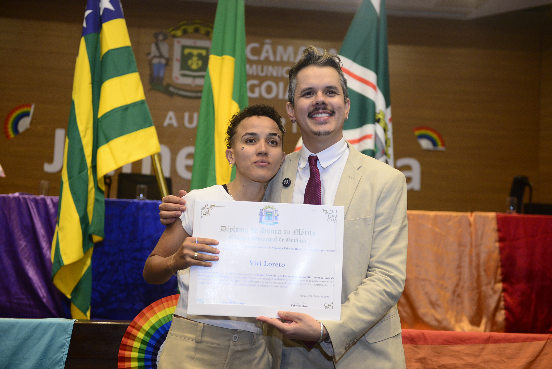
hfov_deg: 35.6
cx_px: 276
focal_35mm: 56
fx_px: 859
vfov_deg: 24.2
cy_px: 184
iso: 2000
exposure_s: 1/125
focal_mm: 56
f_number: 4.5
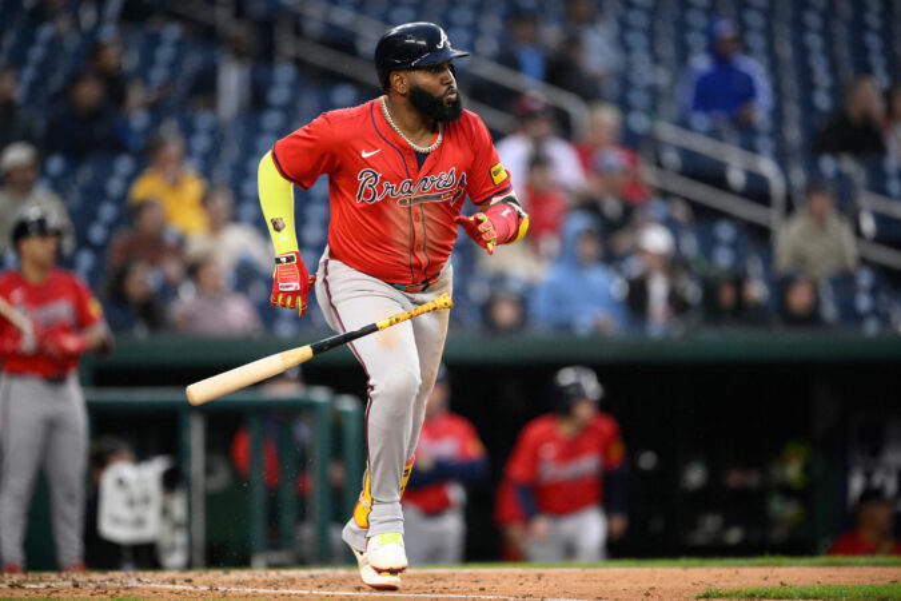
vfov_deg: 3.4
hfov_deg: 5.2
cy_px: 300
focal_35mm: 400
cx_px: 450
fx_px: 10010
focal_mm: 400
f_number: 2.8
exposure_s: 1/2500
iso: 3200
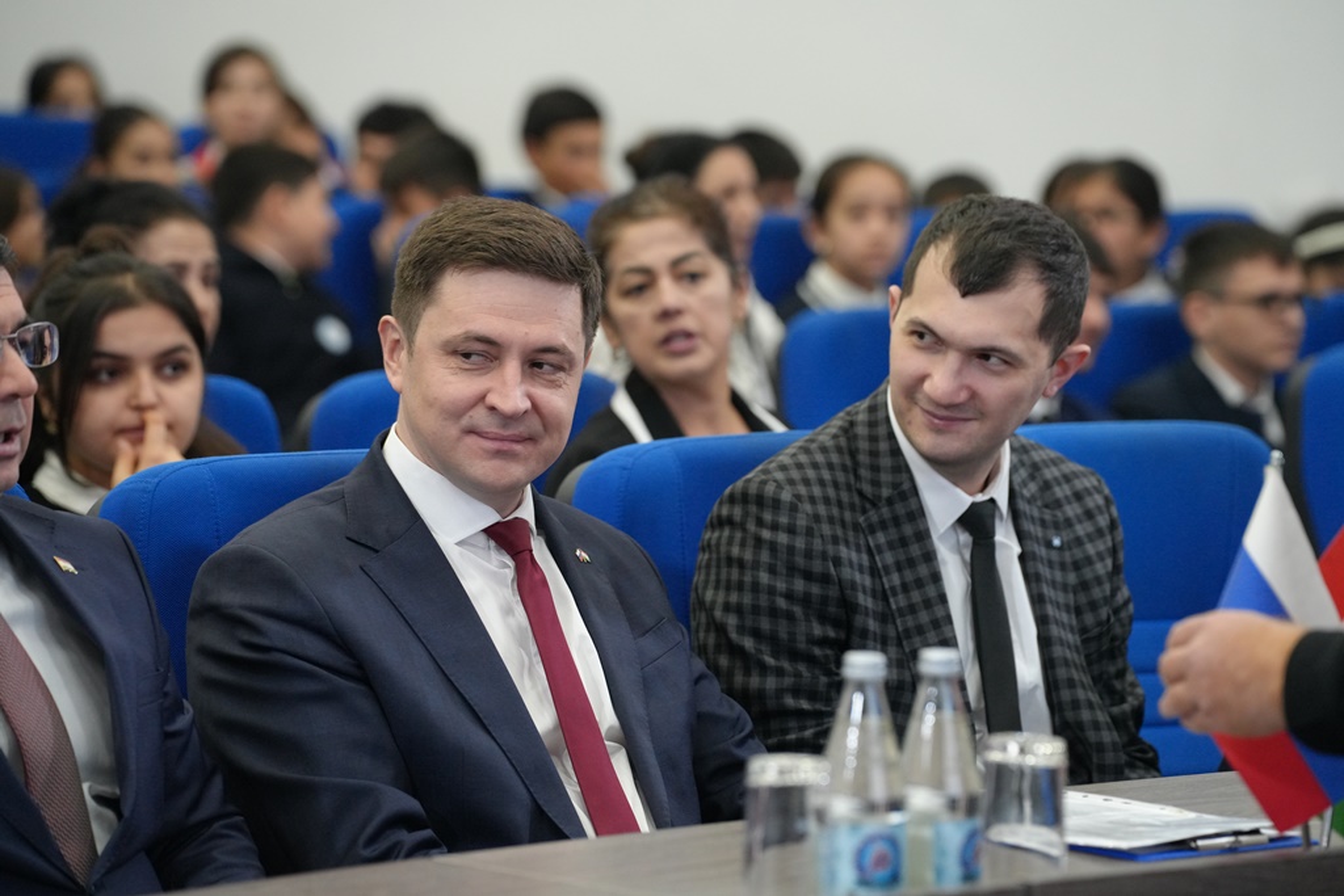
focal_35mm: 150
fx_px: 5600
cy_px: 448
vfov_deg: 9.2
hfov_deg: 13.7
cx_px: 672
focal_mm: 150
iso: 3200
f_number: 4
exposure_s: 1/160
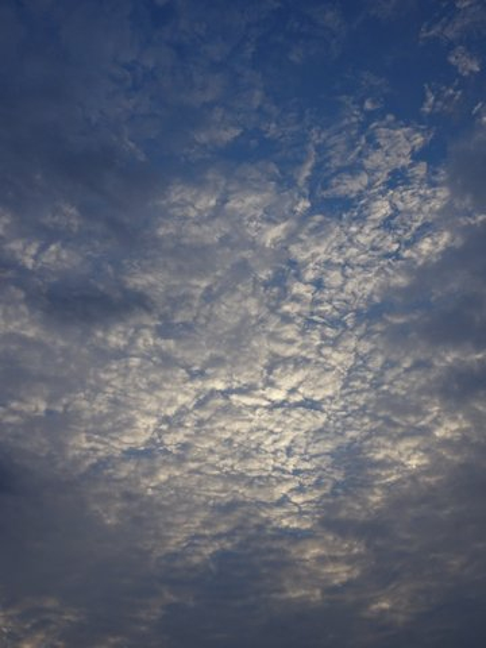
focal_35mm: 46
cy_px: 324
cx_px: 243
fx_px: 861
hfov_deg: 31.5
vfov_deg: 41.2
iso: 80
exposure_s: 1/320
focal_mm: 7.87
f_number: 4.5
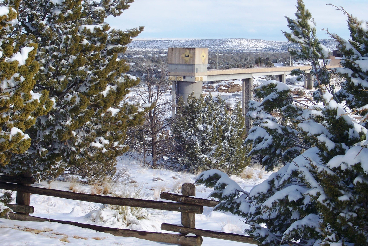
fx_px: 1094
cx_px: 185
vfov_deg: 12.8
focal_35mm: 107
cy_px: 109
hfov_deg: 19.1
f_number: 9.5
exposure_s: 1/250
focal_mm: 16.8
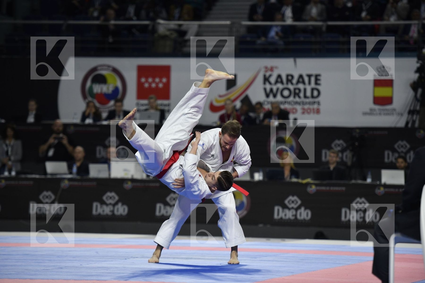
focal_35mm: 170
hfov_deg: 12.1
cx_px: 212
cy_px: 142
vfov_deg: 8.1
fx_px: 2007
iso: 800
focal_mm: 170
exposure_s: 1/800
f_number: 2.8
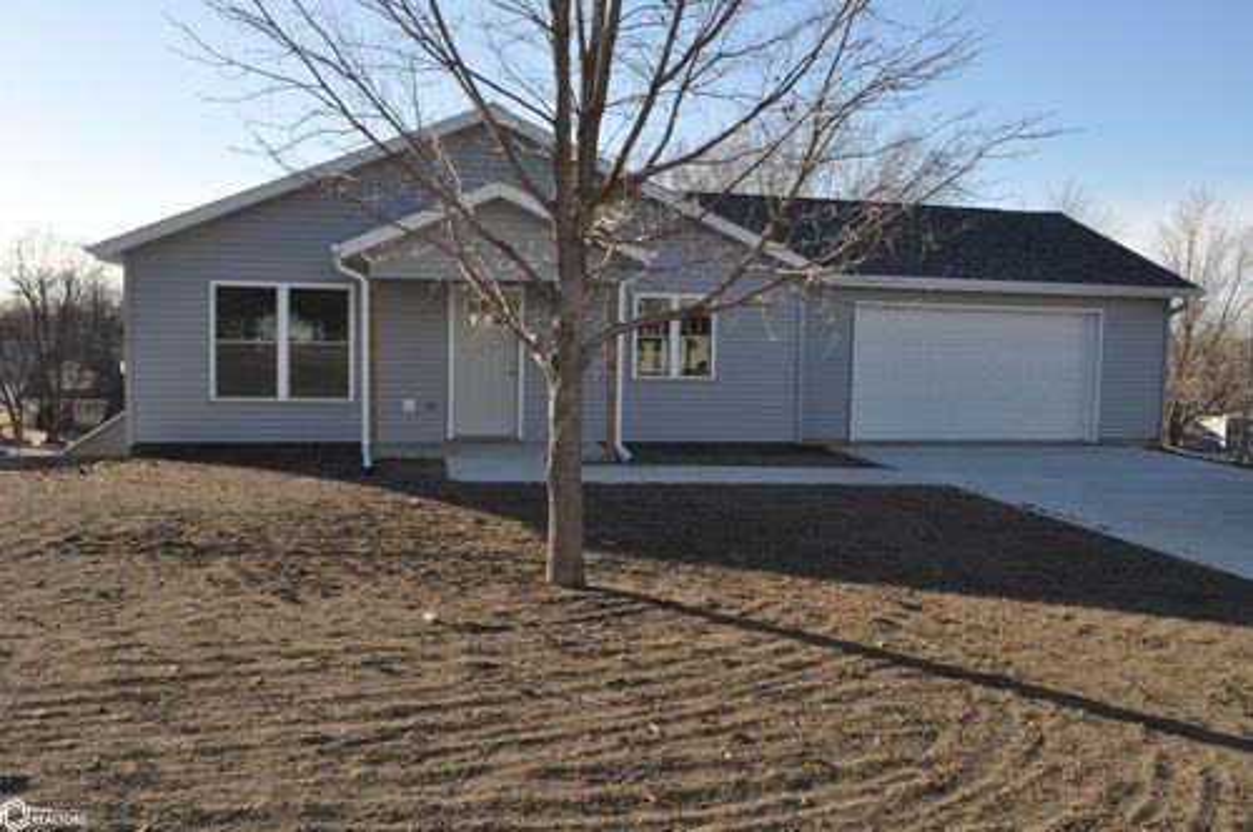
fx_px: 1043
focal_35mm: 30
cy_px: 416
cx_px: 626
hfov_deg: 62.0
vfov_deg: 43.5
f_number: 10
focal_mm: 20
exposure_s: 1/200
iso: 200
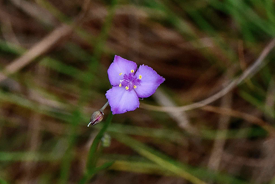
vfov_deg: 12.5
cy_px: 90
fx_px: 841
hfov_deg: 18.6
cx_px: 132
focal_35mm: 110
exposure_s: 1/3200
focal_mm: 105
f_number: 16
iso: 5000
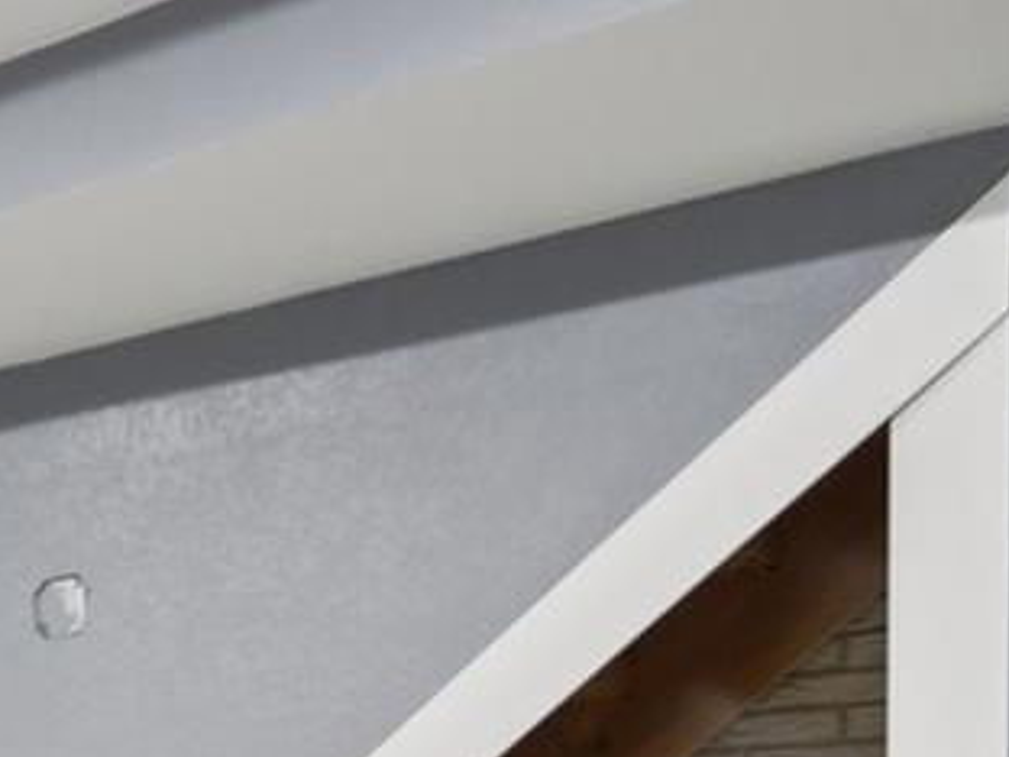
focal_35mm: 69
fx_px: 2011
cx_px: -498
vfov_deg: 19.8
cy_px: 945
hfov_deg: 22.9
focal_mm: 14
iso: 400
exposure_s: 1/2
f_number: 8
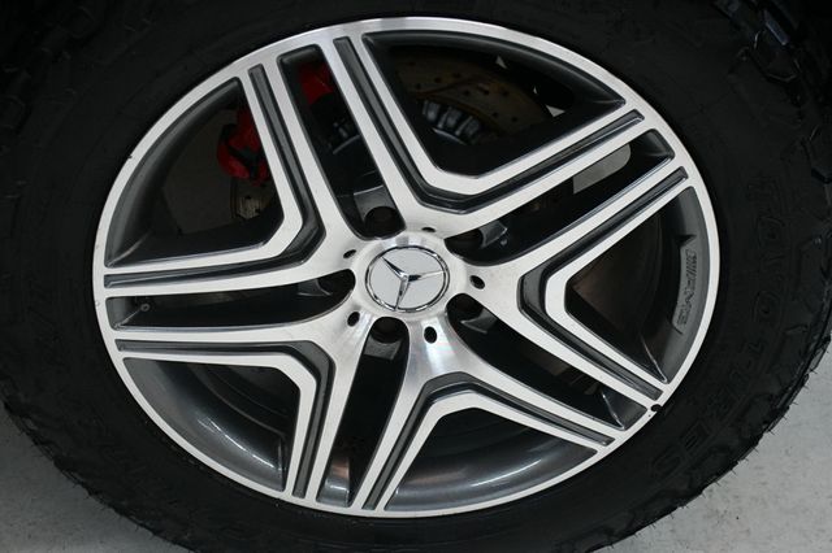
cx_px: 416
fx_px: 1386
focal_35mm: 60
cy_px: 276
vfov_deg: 22.6
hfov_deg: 33.4
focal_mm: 40
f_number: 4.5
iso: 1800
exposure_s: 1/125
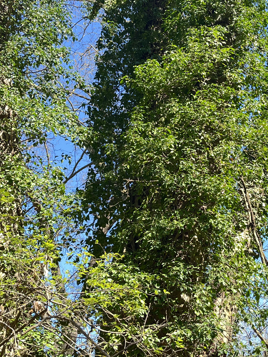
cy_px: 157
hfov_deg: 26.4
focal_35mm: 55
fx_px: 568
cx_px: 175
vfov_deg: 34.9
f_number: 1.6
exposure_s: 1/432
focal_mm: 5.1
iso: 50
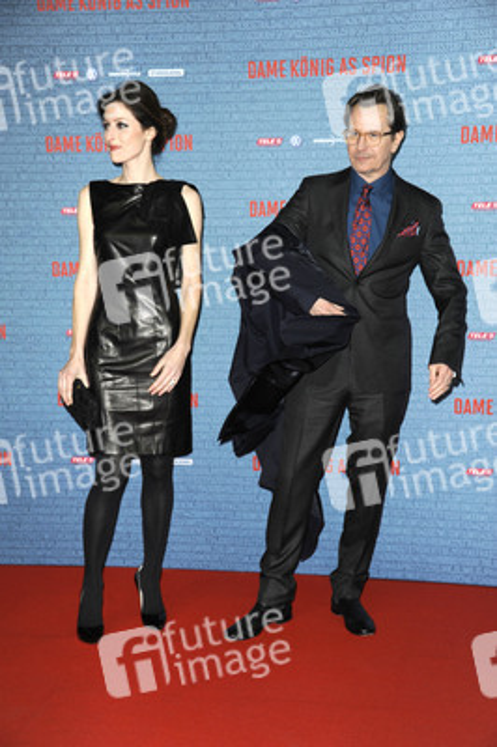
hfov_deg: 20.9
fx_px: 1348
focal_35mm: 65
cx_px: 248
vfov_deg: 31.0
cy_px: 374
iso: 800
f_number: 5.6
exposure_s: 1/125
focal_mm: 65
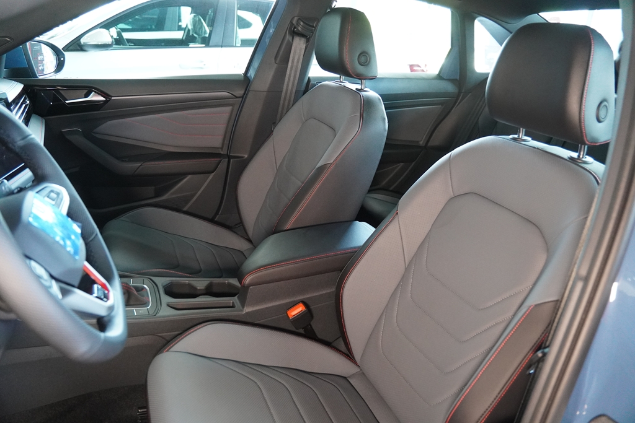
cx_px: 318
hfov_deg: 70.4
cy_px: 212
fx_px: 450
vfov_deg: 50.4
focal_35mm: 26
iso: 3200
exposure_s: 1/160
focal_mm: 17
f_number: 2.8
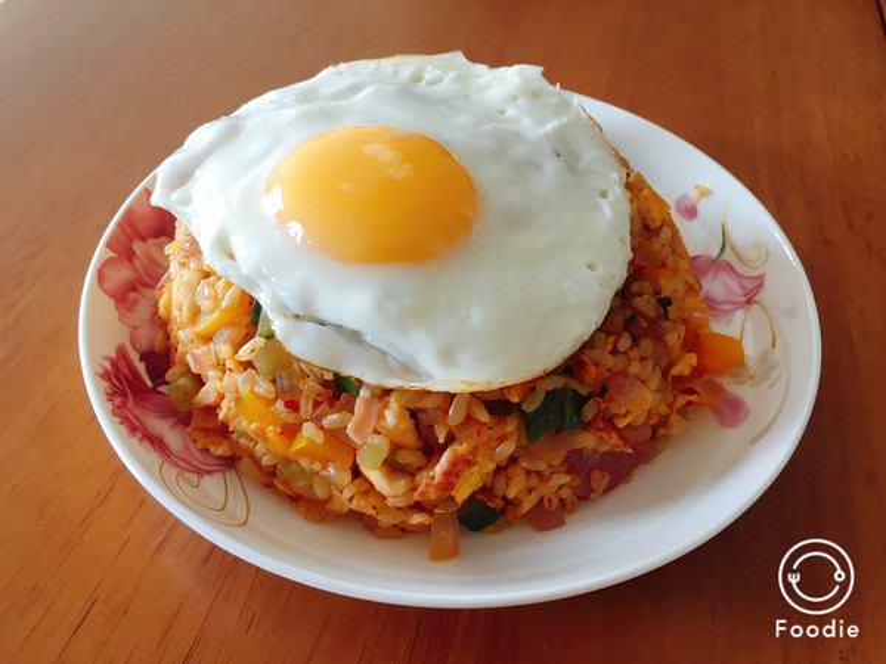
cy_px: 332
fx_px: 742
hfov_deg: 61.7
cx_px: 443
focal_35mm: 29
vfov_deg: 48.2
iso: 50
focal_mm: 4.15
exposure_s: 1/33
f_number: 2.2
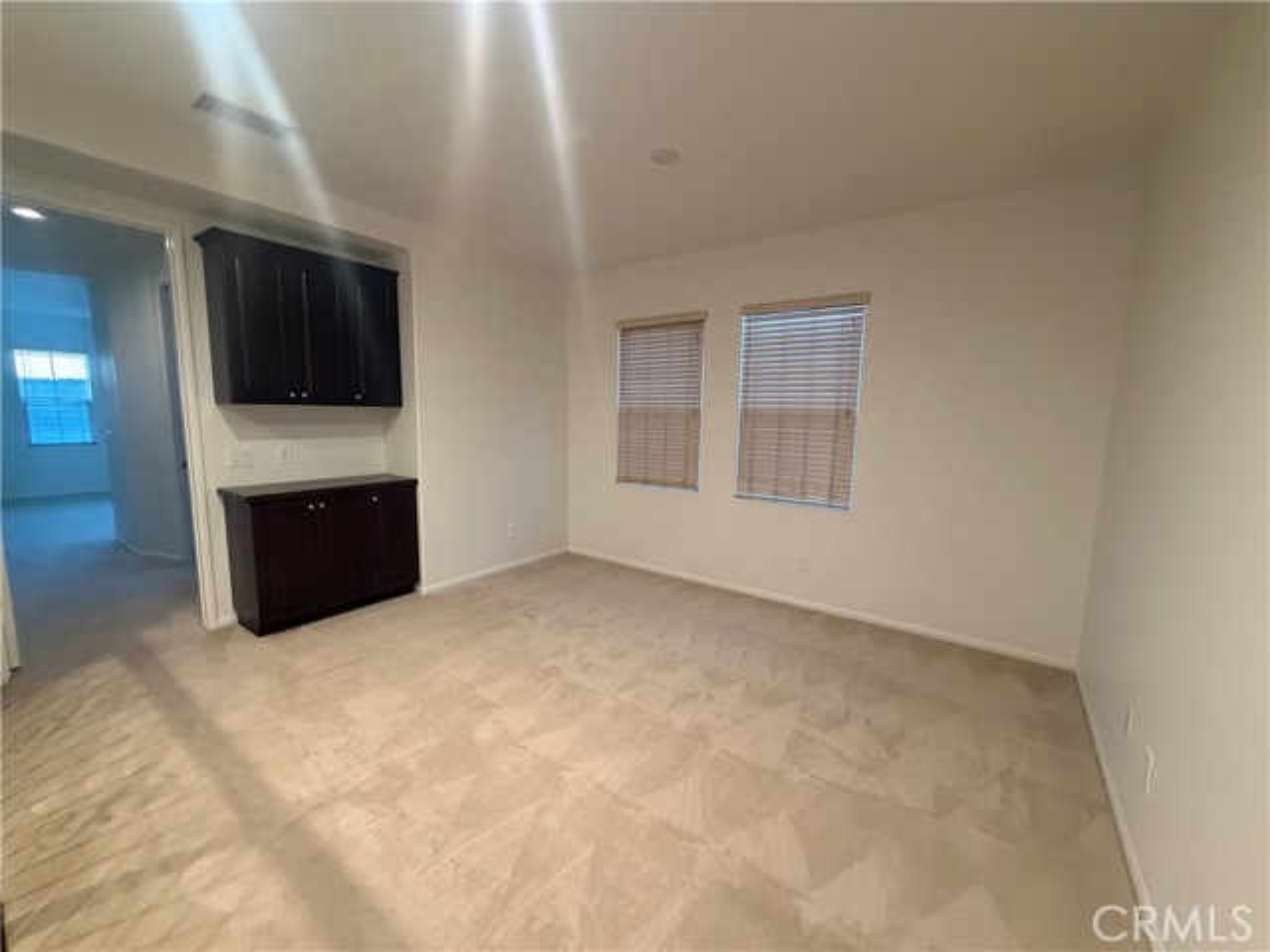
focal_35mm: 14
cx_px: 635
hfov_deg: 102.1
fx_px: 514
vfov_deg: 85.7
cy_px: 476
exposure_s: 1/60
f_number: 2.2
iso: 640
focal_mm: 2.22
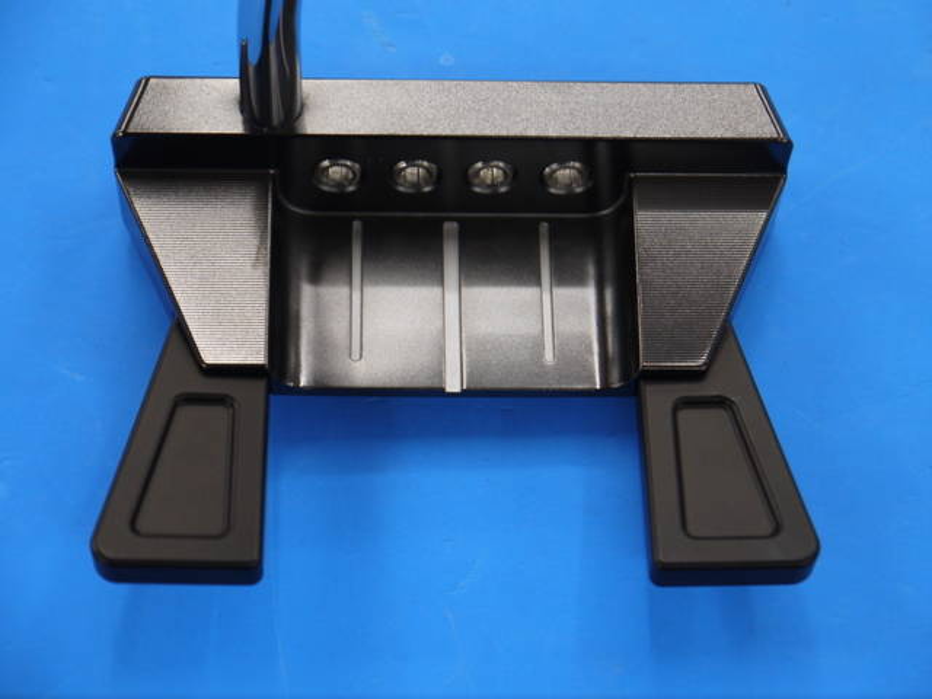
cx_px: 466
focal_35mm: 84
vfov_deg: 17.6
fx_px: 2262
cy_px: 350
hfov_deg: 23.3
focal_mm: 42
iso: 500
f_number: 5.6
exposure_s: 1/80
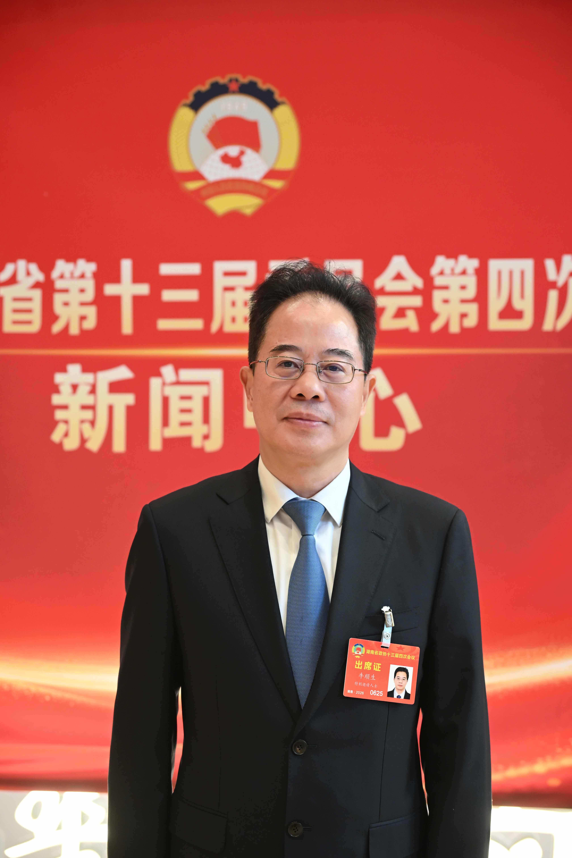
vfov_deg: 33.9
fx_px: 1406
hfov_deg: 23.0
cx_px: 286
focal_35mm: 59
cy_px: 429
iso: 2000
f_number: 4
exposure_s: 1/125
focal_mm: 59
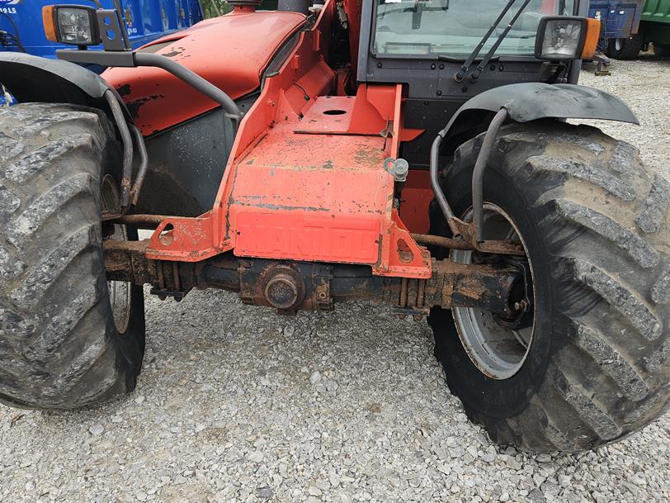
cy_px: 278
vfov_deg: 48.1
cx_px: 343
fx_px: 561
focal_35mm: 29
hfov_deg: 61.7
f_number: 1.8
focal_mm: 5.4
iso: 25
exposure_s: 1/559
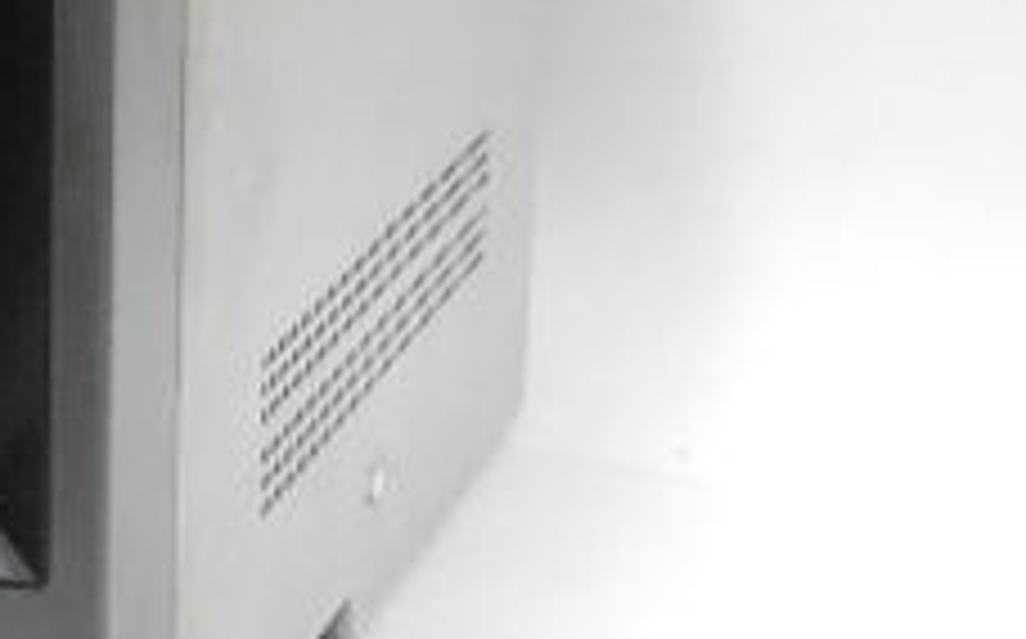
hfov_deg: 15.2
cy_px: 58
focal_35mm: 131
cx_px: -346
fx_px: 3659
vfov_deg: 9.9
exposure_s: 1/20
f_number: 4.5
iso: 800
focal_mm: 7.8
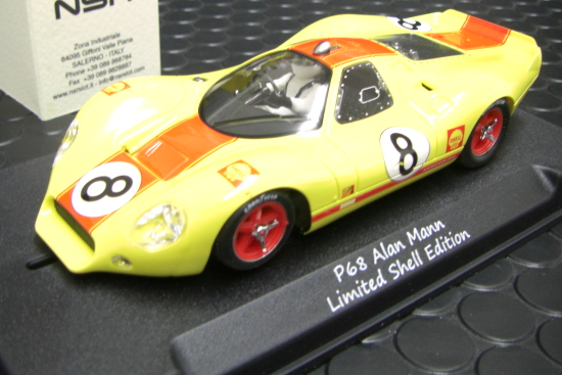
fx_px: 718
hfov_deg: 42.7
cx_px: 251
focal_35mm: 46
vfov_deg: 29.2
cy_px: 151
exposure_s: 1/13
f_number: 3.4
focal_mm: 6.3
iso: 200
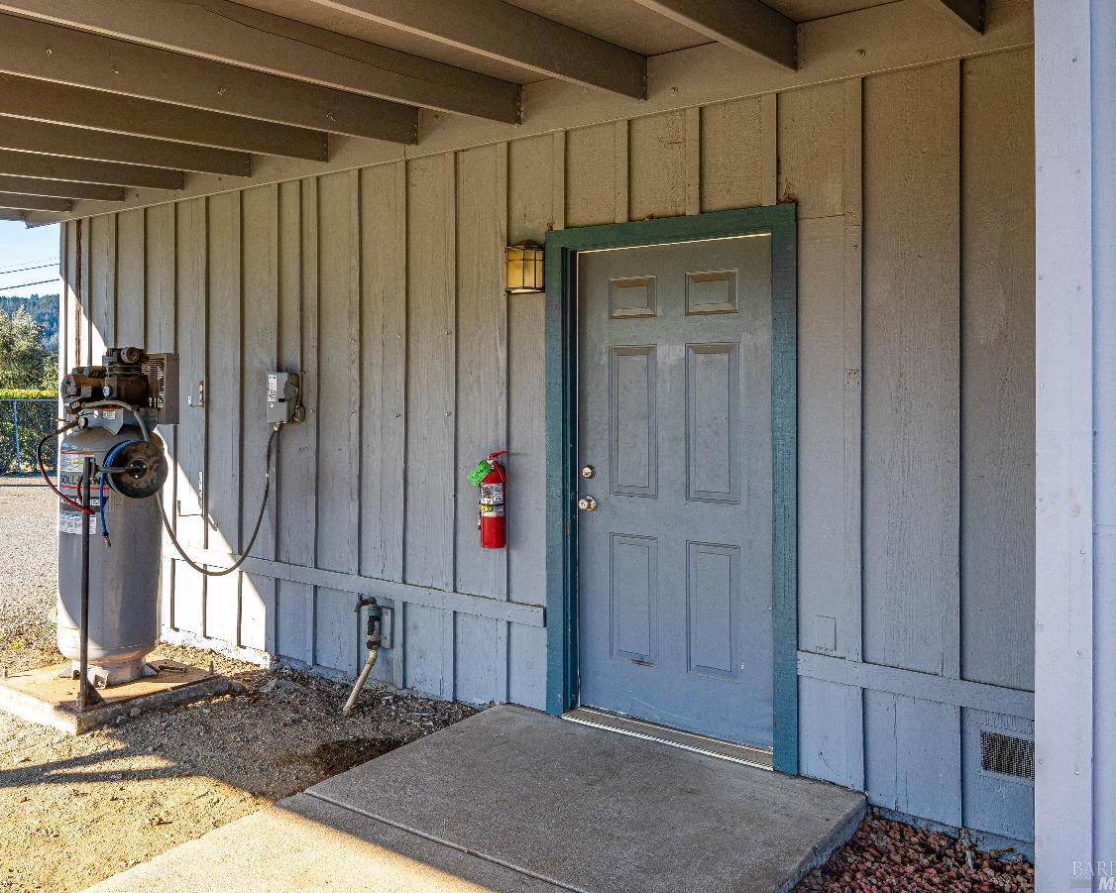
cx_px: 409
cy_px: 408
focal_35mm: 30
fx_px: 991
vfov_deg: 48.5
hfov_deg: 57.9
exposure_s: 1/60
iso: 320
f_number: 11
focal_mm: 24
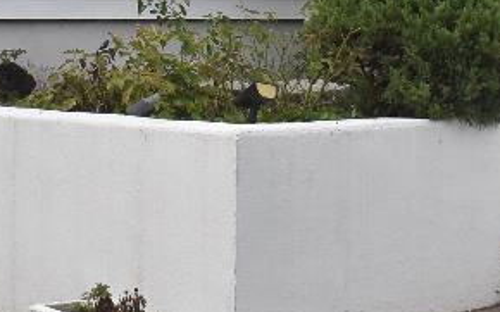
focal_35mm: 158
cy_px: -165
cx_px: 219
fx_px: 2152
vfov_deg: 8.1
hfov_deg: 13.2
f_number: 9
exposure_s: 1/320
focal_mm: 20
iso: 200
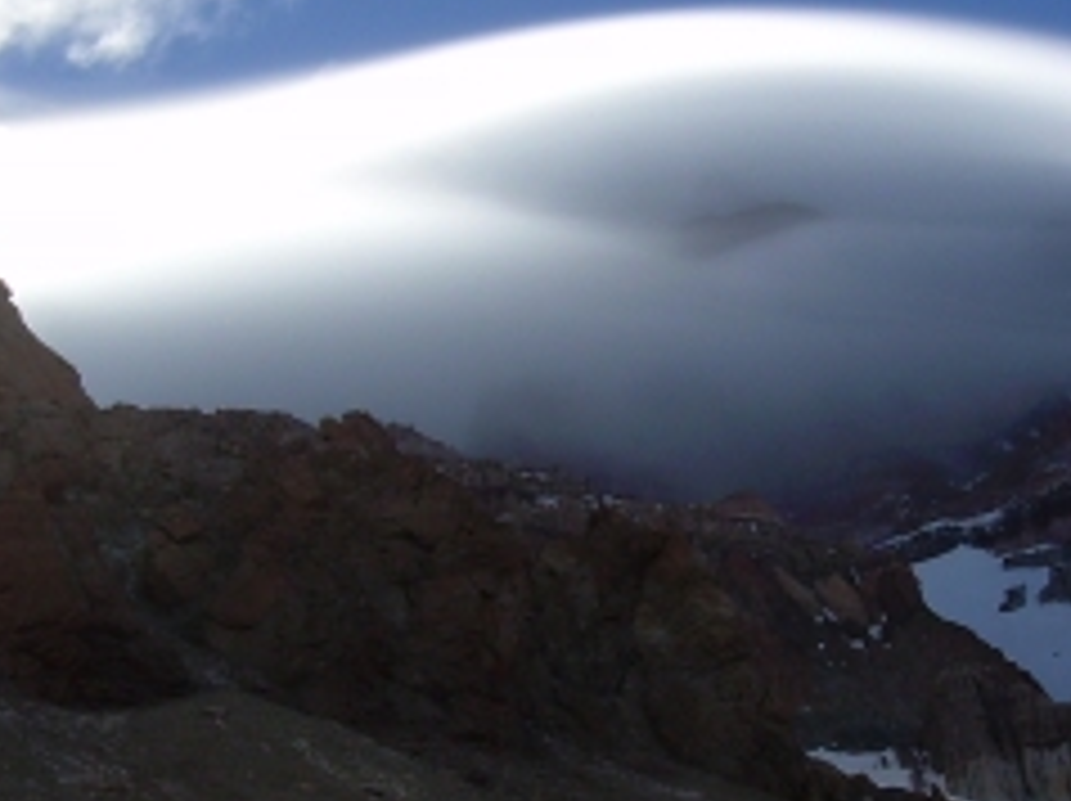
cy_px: 374
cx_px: 531
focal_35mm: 96
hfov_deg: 20.5
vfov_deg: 15.4
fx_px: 2967
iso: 50
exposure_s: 1/594
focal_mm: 6.3
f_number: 4.6
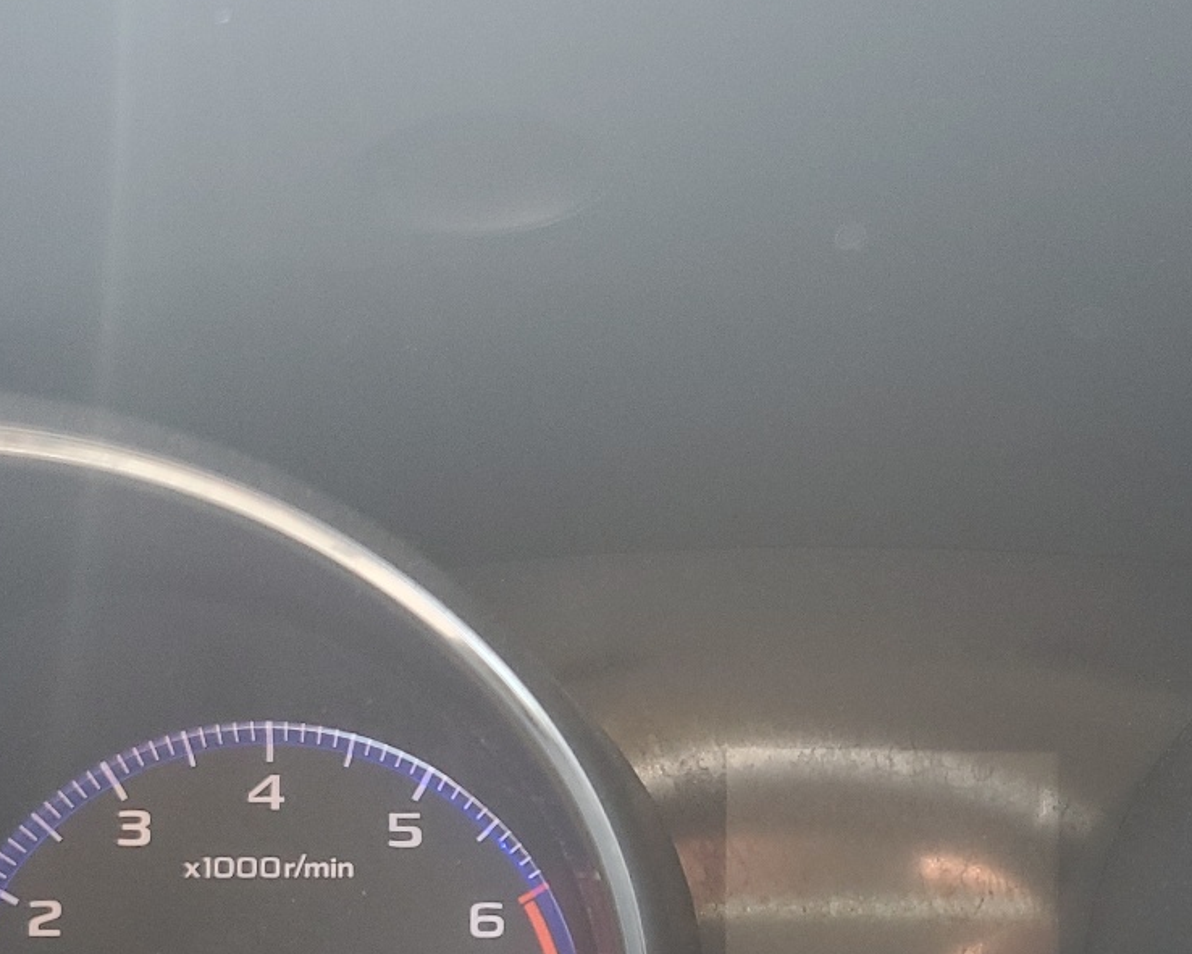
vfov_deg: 26.2
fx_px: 1941
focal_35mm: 55
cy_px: 944
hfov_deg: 33.5
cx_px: 887
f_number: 1.5
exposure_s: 1/120
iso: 92
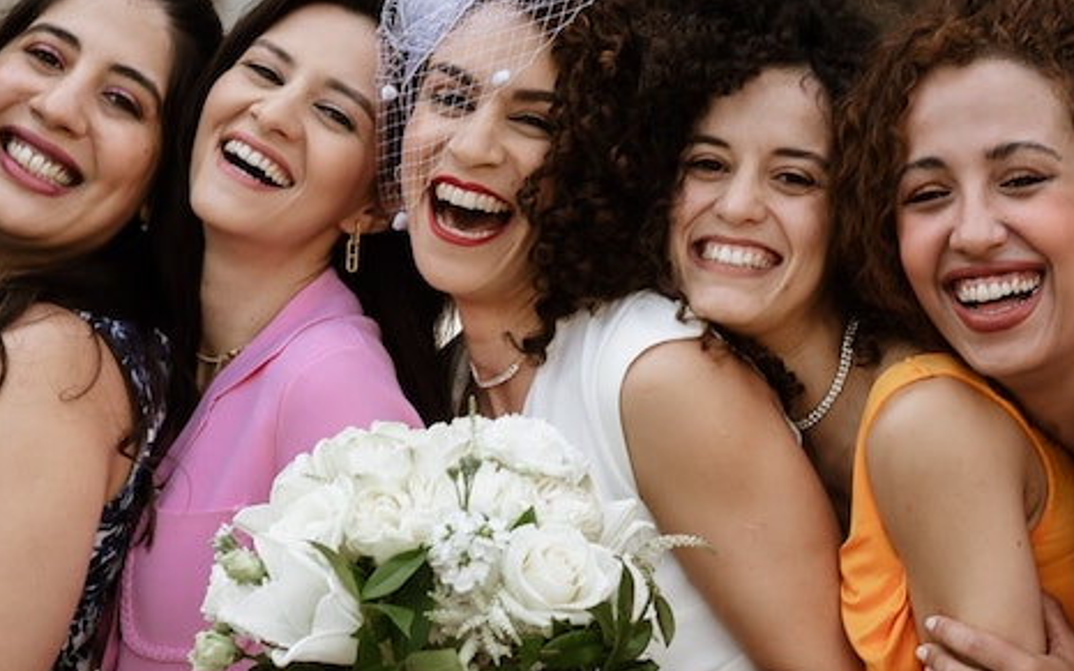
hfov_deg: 12.8
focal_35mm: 164
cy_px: 316
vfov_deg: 8.0
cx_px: 615
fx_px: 4799
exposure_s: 1/640
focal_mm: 50
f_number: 2.8
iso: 125
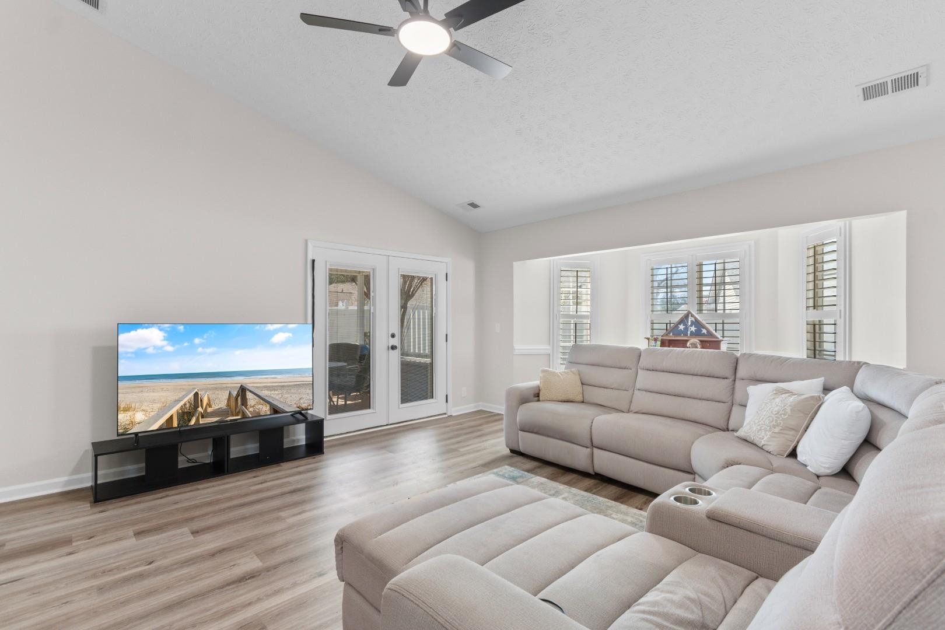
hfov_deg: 100.4
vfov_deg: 77.3
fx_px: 394
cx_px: 472
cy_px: 315
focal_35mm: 15
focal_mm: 10
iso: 100
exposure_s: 1/1.25
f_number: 4.5
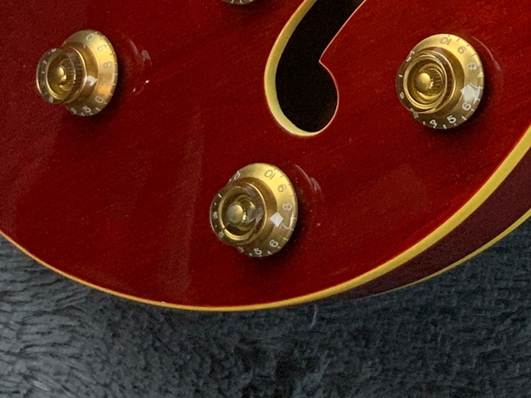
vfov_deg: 11.4
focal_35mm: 119
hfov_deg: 15.8
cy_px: -370
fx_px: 1825
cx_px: 665
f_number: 1.8
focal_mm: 3
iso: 25
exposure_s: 1/100
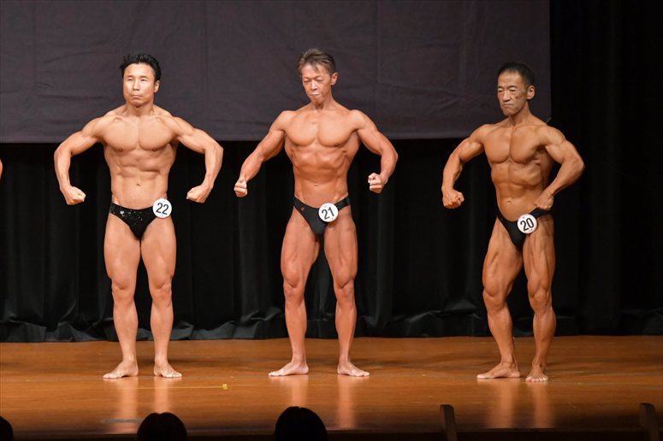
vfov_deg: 5.4
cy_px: 220
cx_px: 332
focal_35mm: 255
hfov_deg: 8.1
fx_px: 4694
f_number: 5.6
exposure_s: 1/400
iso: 6400
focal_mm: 170
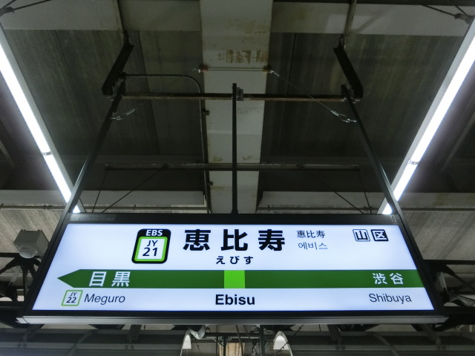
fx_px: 343
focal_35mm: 25
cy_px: 178
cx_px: 238
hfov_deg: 69.4
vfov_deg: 54.9
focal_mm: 4.5
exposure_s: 1/125
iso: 250
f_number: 3.5
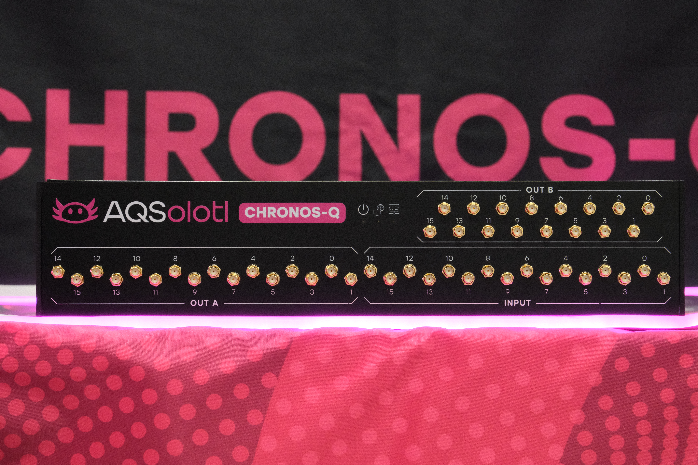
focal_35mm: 134
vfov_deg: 10.2
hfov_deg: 15.3
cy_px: 232
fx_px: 2598
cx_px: 349
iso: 4000
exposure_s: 1/30
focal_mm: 89.6
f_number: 8
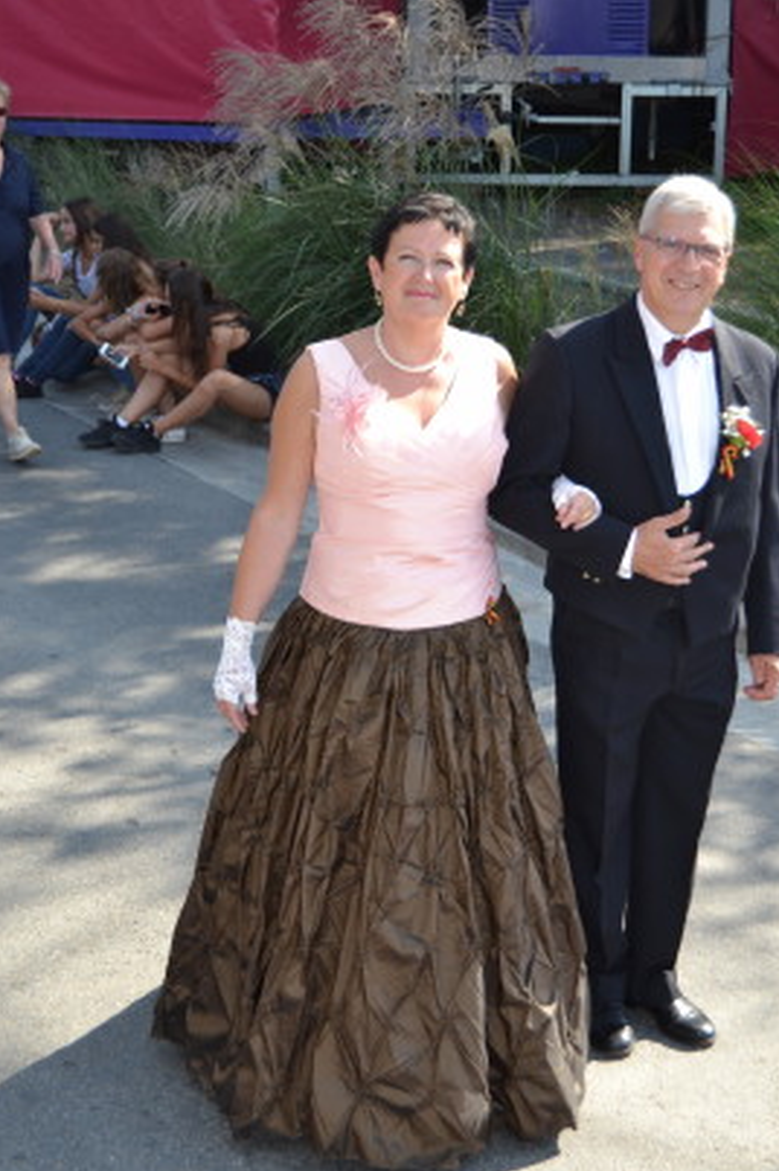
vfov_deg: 32.1
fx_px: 2035
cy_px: 601
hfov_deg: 21.7
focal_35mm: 63
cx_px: 436
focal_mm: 35
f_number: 4.5
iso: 100
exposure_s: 1/160
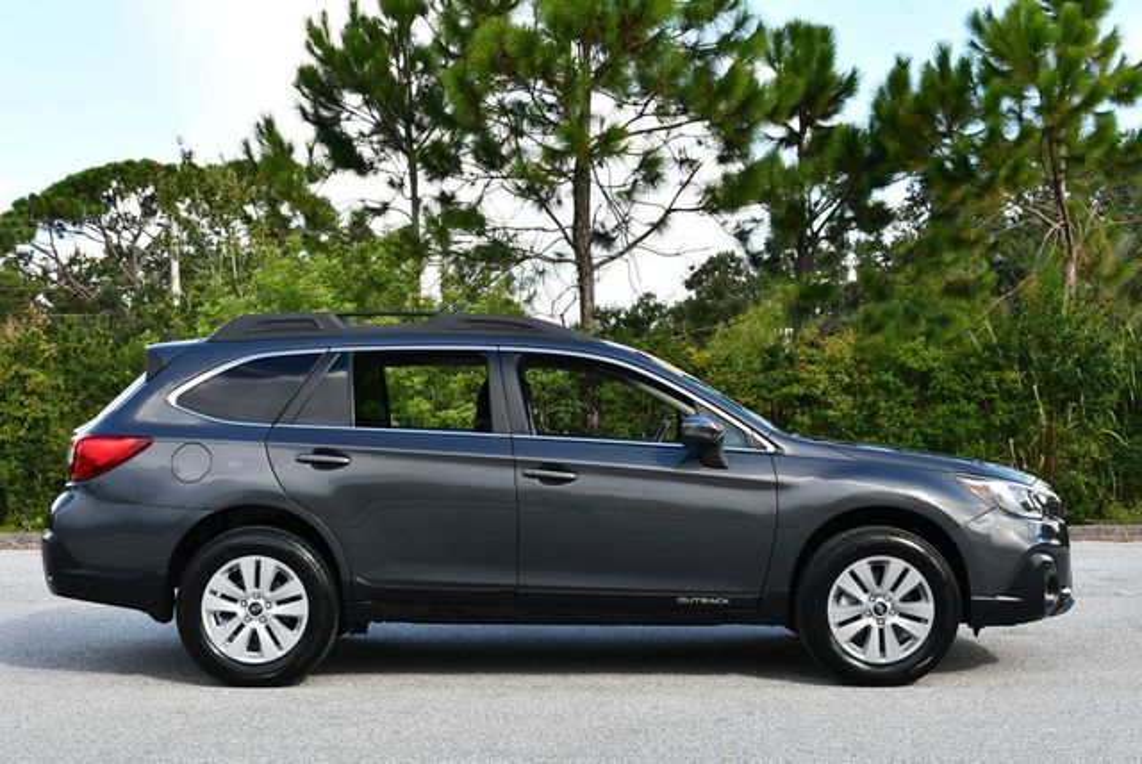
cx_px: 571
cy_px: 382
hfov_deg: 36.8
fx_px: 1715
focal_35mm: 54
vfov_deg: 25.1
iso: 200
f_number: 6.3
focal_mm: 27
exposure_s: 1/250
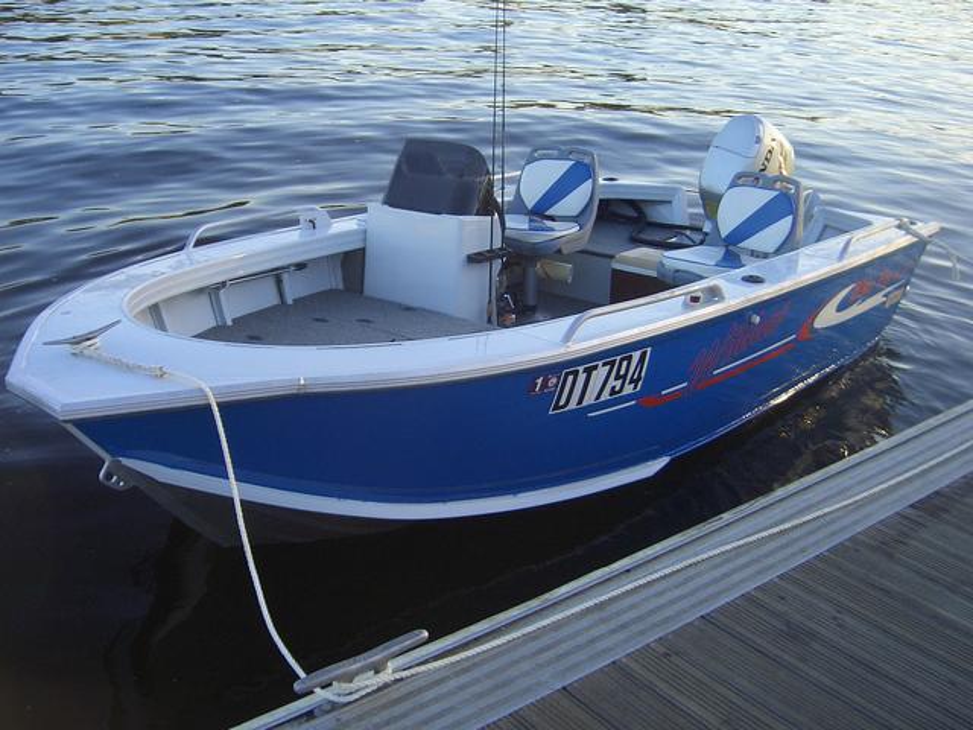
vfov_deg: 36.8
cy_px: 365
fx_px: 1096
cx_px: 486
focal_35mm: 39
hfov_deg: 47.9
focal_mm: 8
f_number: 2.8
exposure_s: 1/160
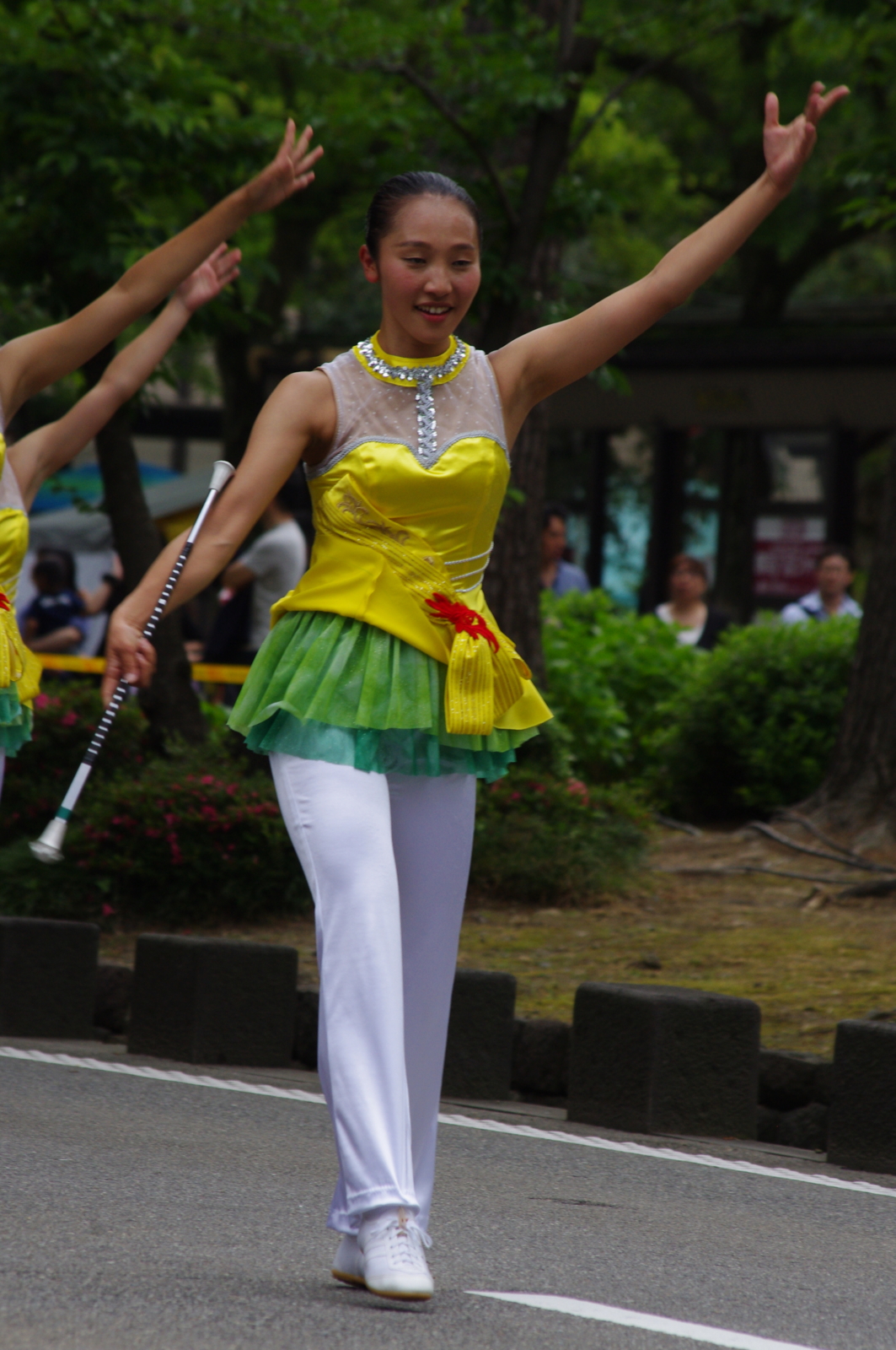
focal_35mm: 285
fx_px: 10665
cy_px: 675
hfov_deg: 4.8
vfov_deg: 7.2
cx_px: 448
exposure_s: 1/250
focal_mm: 190
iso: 400
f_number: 10
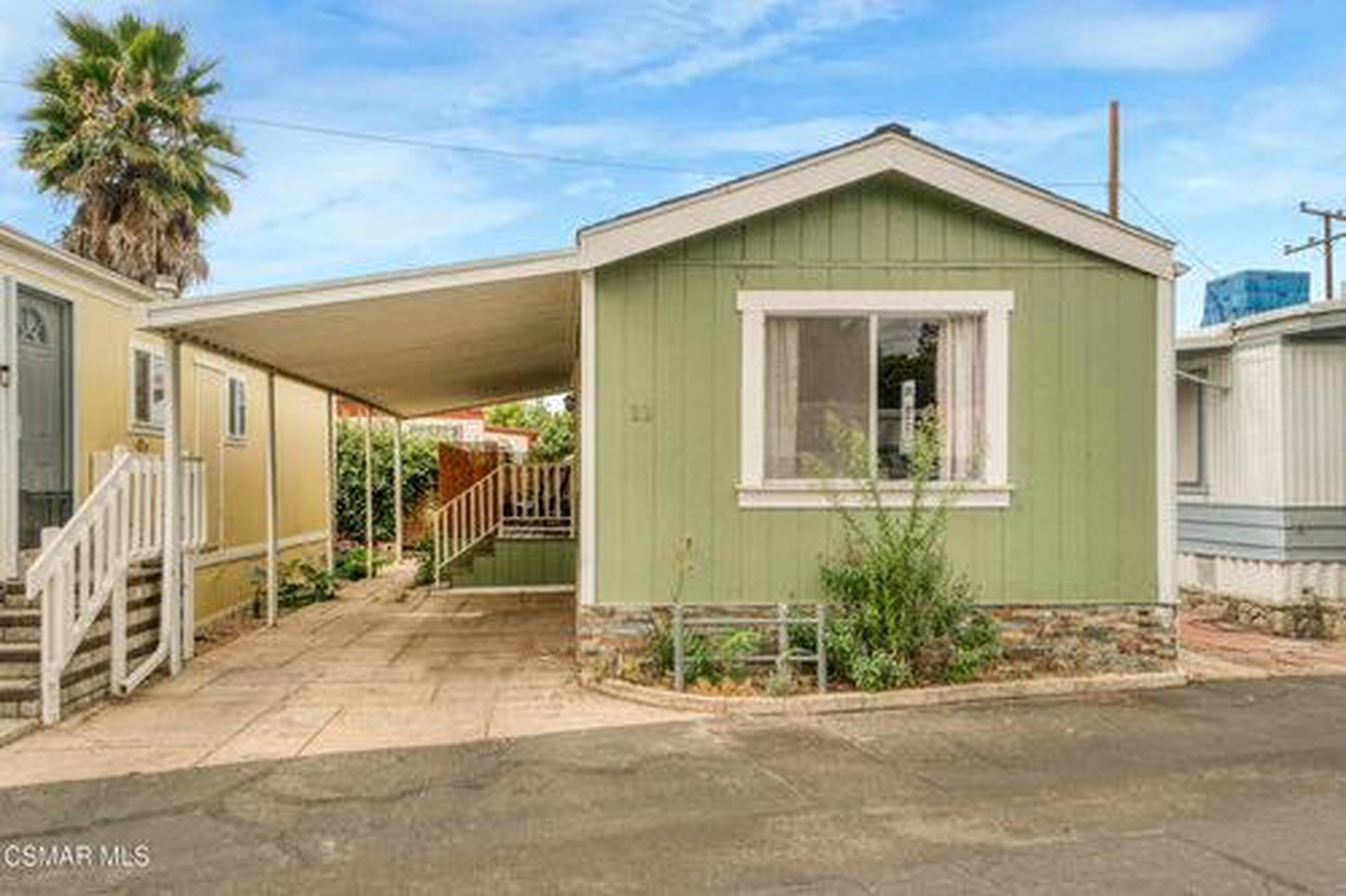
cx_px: 673
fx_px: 1009
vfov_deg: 47.9
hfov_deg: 67.4
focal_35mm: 27
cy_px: 448
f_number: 14
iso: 400
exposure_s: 1/50
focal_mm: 18
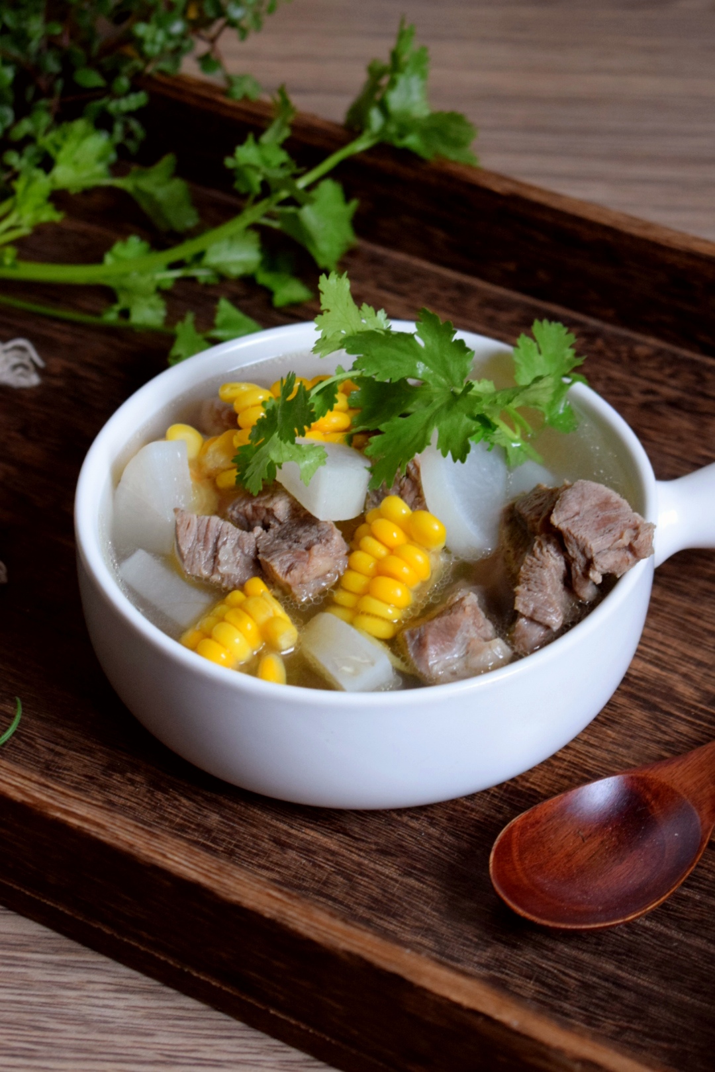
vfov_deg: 24.6
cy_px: 536
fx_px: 2458
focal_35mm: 82
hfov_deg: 16.6
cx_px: 358
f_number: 5.6
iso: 2000
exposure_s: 1/15
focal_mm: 55
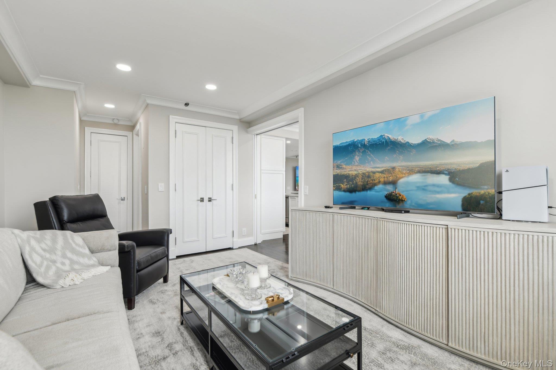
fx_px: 247
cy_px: 185
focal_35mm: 16
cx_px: 278
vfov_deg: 73.7
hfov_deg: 96.7
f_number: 8
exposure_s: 1/20
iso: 250
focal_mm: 16
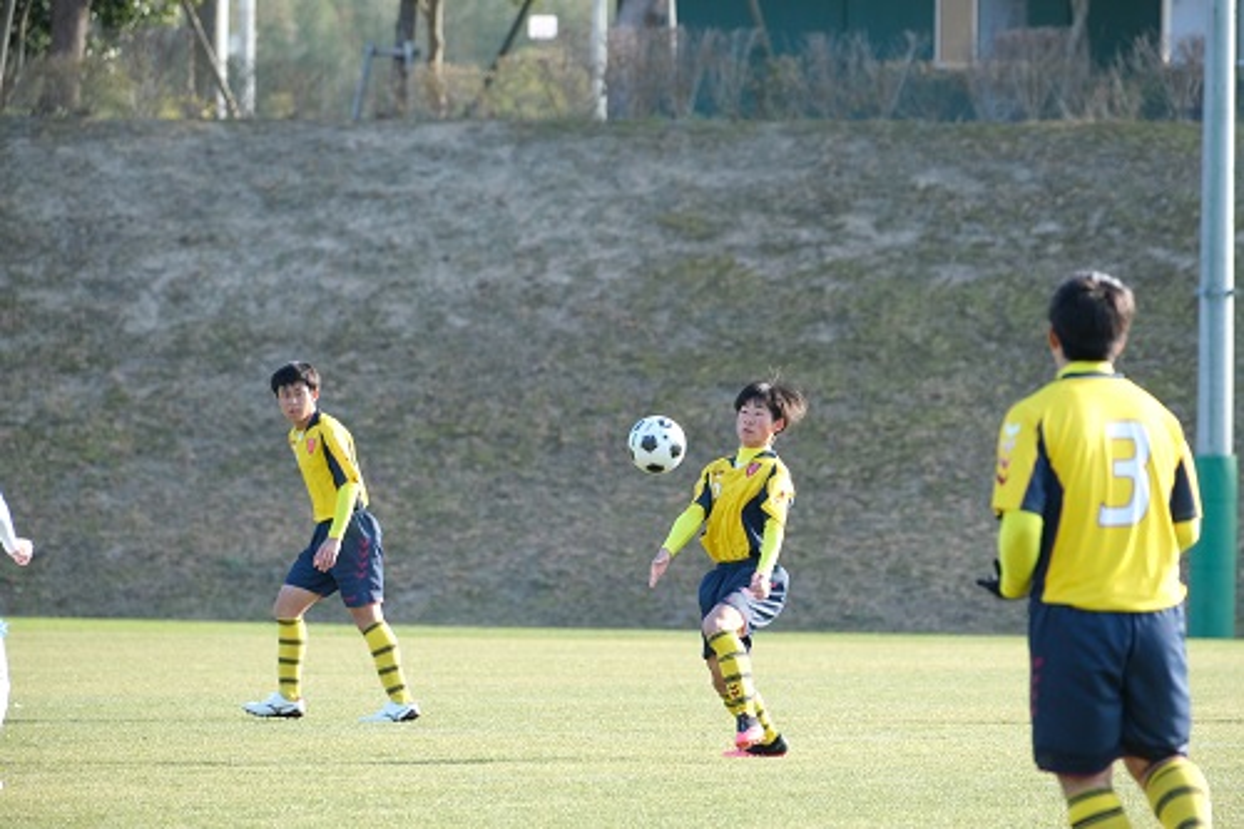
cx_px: 622
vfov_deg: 3.4
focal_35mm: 402
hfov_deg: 5.1
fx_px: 13886
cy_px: 414
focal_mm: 268.2
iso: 1250
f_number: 6.4
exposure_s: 1/500
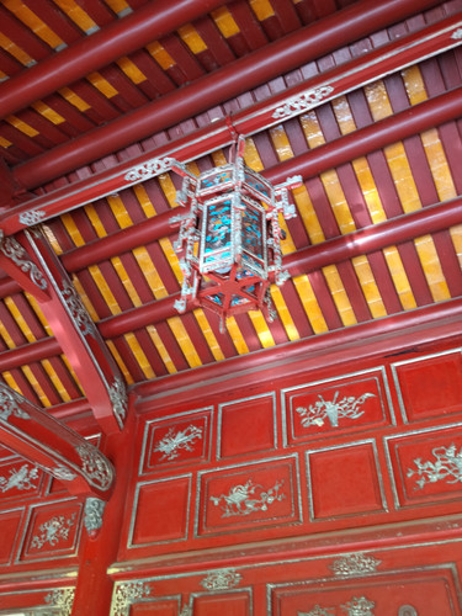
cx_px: 231
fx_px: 516
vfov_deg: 61.7
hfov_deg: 48.2
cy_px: 308
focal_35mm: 29
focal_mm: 4.22
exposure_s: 1/50
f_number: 1.8
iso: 100
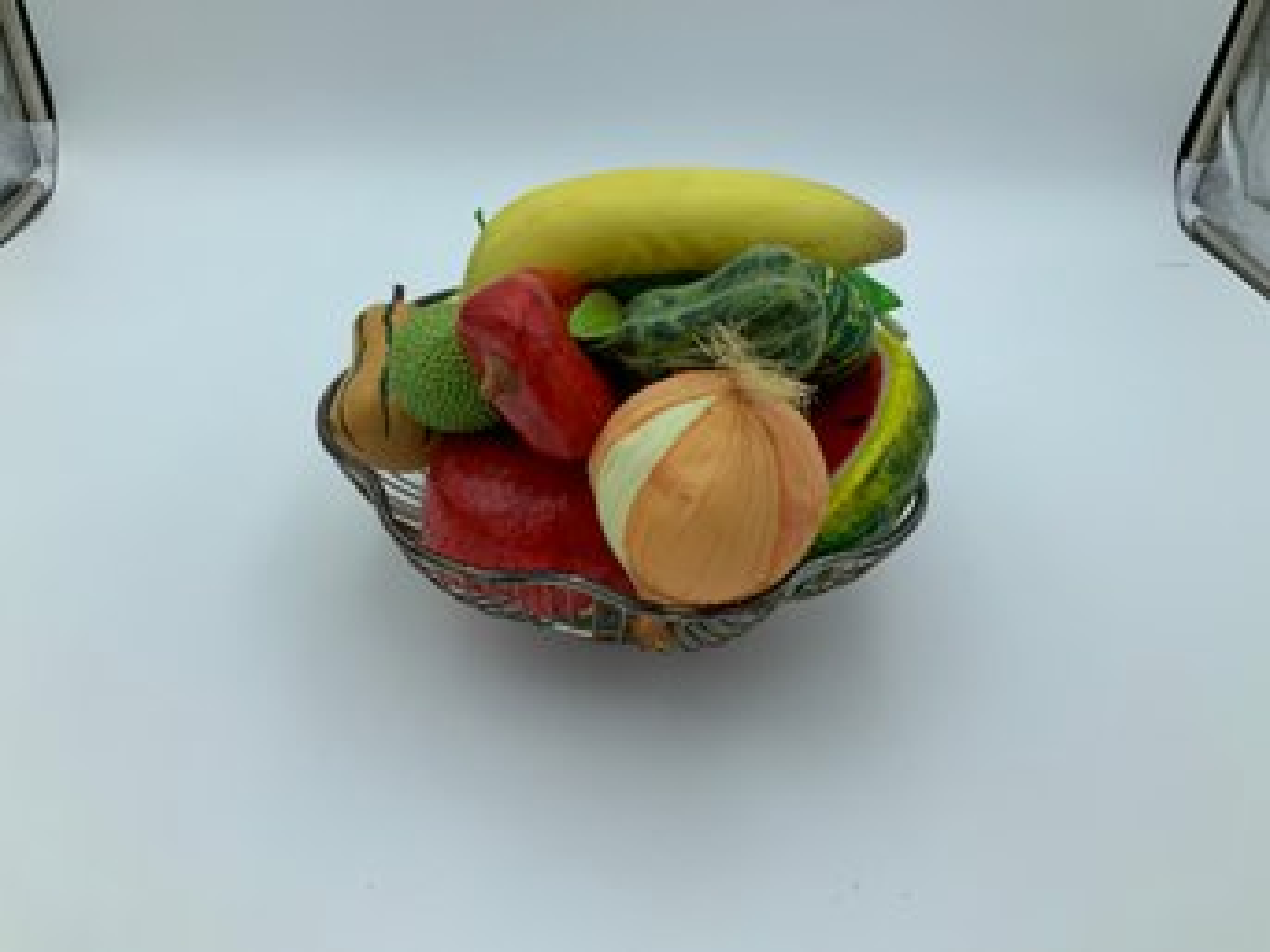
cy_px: 476
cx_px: 635
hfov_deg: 61.7
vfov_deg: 48.2
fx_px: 1064
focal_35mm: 29
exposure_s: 1/454
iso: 16
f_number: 1.8
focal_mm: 3
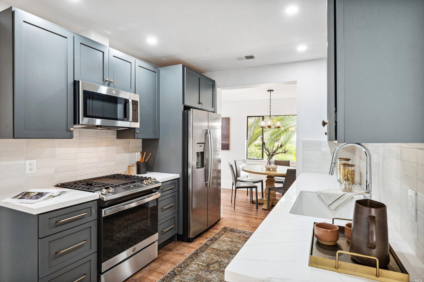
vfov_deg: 63.2
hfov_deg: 85.4
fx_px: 230
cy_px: 141
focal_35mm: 20
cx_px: 212
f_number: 8
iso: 1000
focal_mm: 19.5
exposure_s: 1/15
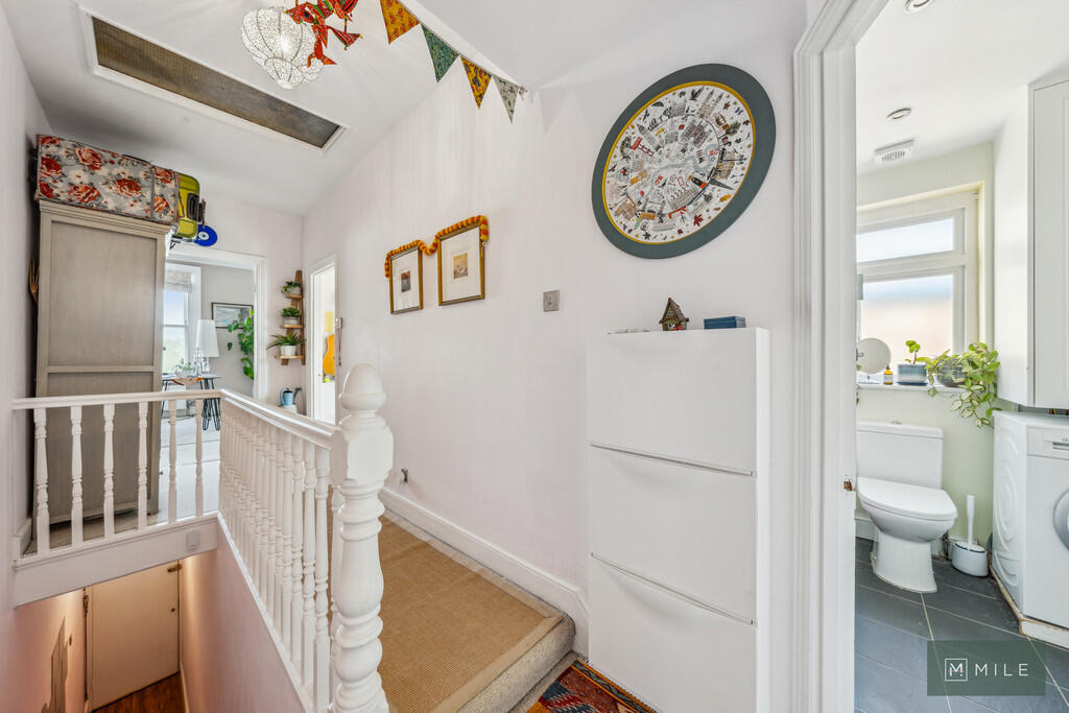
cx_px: 534
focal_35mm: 12
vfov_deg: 90.0
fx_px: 356
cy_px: 356
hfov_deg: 112.6
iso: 50
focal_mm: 12
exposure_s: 1/1.43
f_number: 9.5
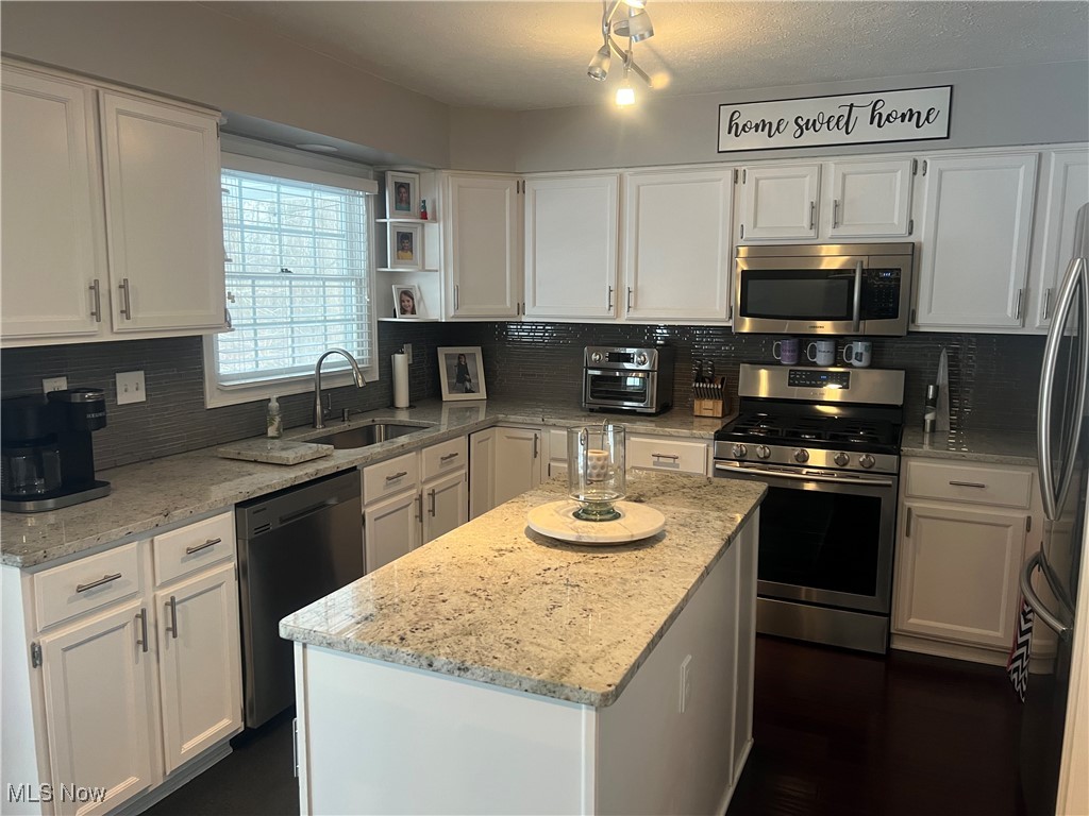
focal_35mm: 26
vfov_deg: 53.1
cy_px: 408
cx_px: 544
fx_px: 818
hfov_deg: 67.3
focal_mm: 5.7
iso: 160
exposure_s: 1/60
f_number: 1.5
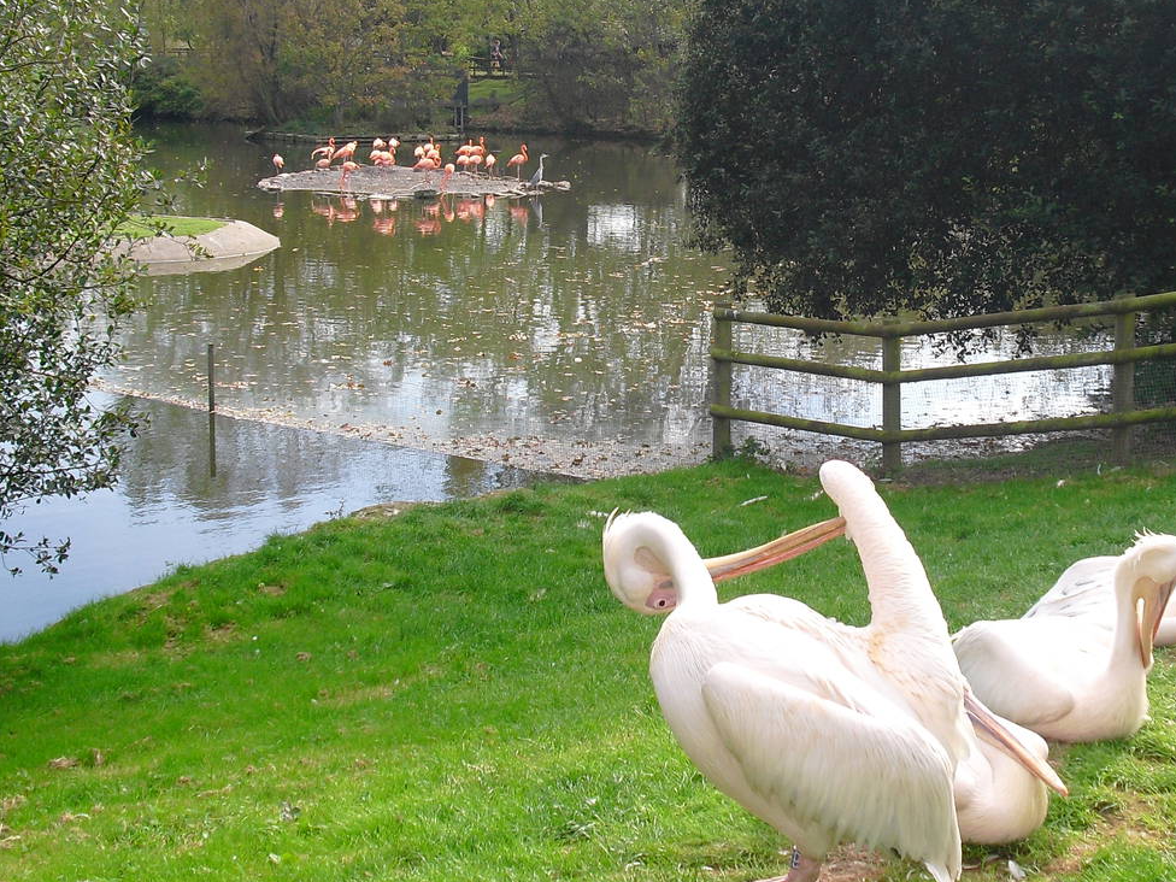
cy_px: 276
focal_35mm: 59
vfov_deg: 24.7
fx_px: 2004
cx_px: 730
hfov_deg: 32.6
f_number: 3.1
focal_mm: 6.3
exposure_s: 1/400
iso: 100
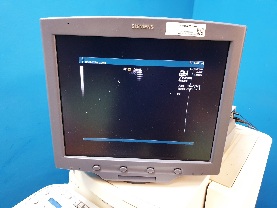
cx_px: 138
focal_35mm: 26
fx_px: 208
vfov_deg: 53.1
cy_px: 104
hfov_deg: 67.3
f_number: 1.5
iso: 320
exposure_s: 1/50
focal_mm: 4.3
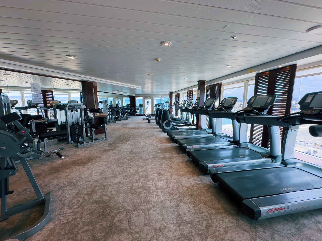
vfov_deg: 85.7
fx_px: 130
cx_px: 161
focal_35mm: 14
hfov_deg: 102.1
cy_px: 120
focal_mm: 2.22
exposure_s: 1/120
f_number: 2.2
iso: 50
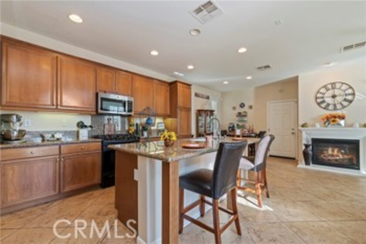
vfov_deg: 77.3
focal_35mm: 15
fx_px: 152
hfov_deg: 100.4
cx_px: 183
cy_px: 122
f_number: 10
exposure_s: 1/8
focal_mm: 15
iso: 500
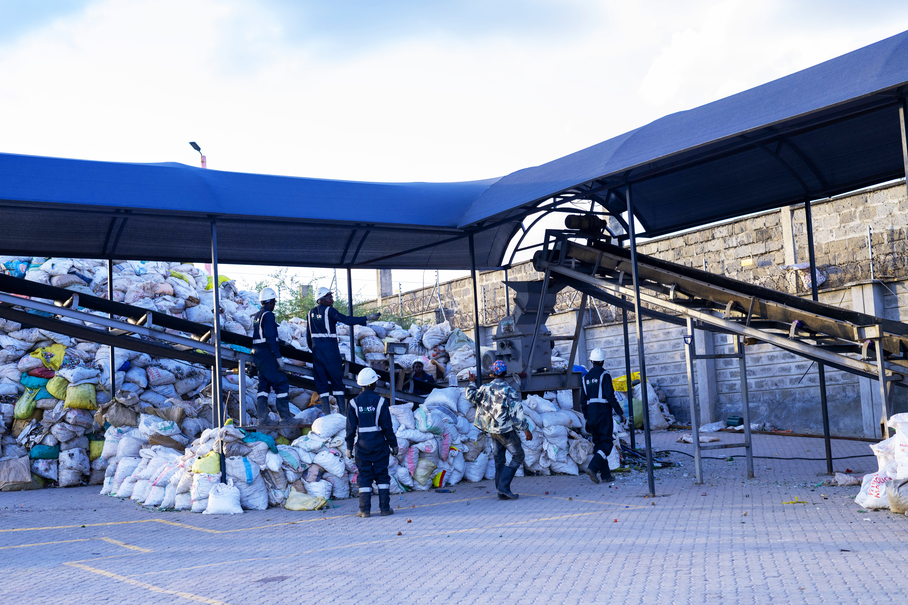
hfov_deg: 39.6
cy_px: 302
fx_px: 1261
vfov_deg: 27.0
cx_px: 454
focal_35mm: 50
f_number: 5
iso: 640
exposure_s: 1/200
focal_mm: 50
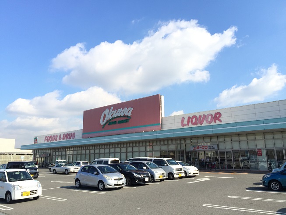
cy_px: 108
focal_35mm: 29
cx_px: 143
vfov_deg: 48.2
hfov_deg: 61.7
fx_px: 240
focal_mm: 4.15
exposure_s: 1/1883
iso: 32
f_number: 2.2
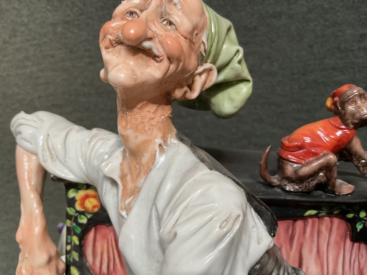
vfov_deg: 48.2
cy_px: 138
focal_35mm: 29
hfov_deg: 61.7
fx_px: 307
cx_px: 184
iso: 50
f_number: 1.8
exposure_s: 1/50
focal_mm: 3
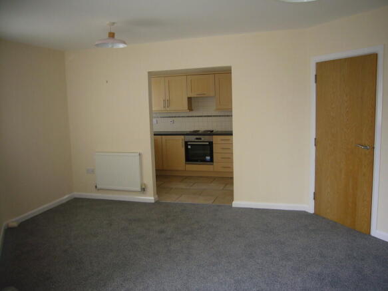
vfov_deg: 49.7
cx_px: 194
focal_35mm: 28
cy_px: 146
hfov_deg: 63.5
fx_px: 314
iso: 80
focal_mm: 4.6
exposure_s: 1/80
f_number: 2.8
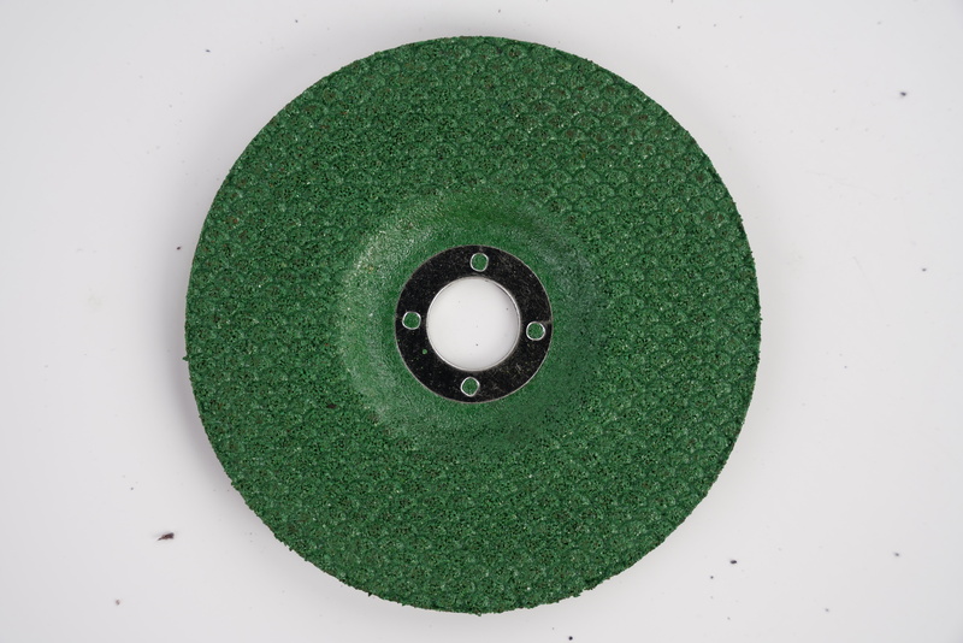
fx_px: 1496
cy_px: 322
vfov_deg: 24.3
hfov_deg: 35.7
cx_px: 482
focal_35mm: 56
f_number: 5.6
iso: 400
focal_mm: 55.9
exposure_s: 1/100
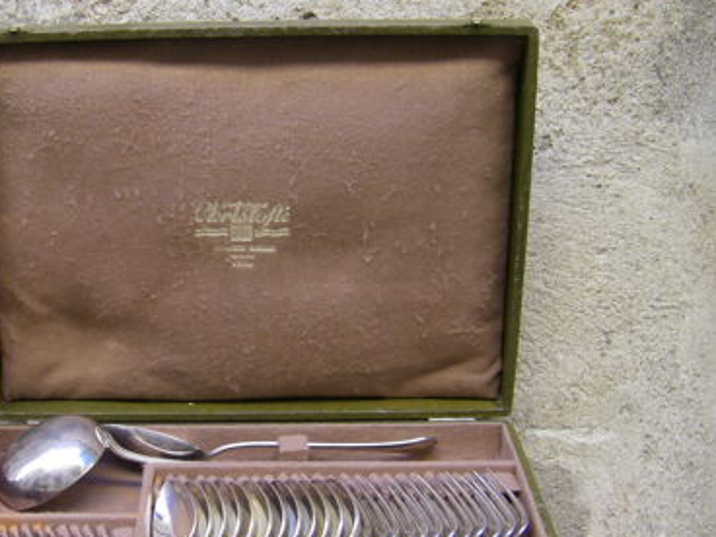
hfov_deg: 31.0
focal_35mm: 62
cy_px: 348
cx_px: 259
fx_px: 1282
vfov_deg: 23.6
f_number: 3.5
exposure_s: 1/50
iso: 160
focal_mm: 6.3
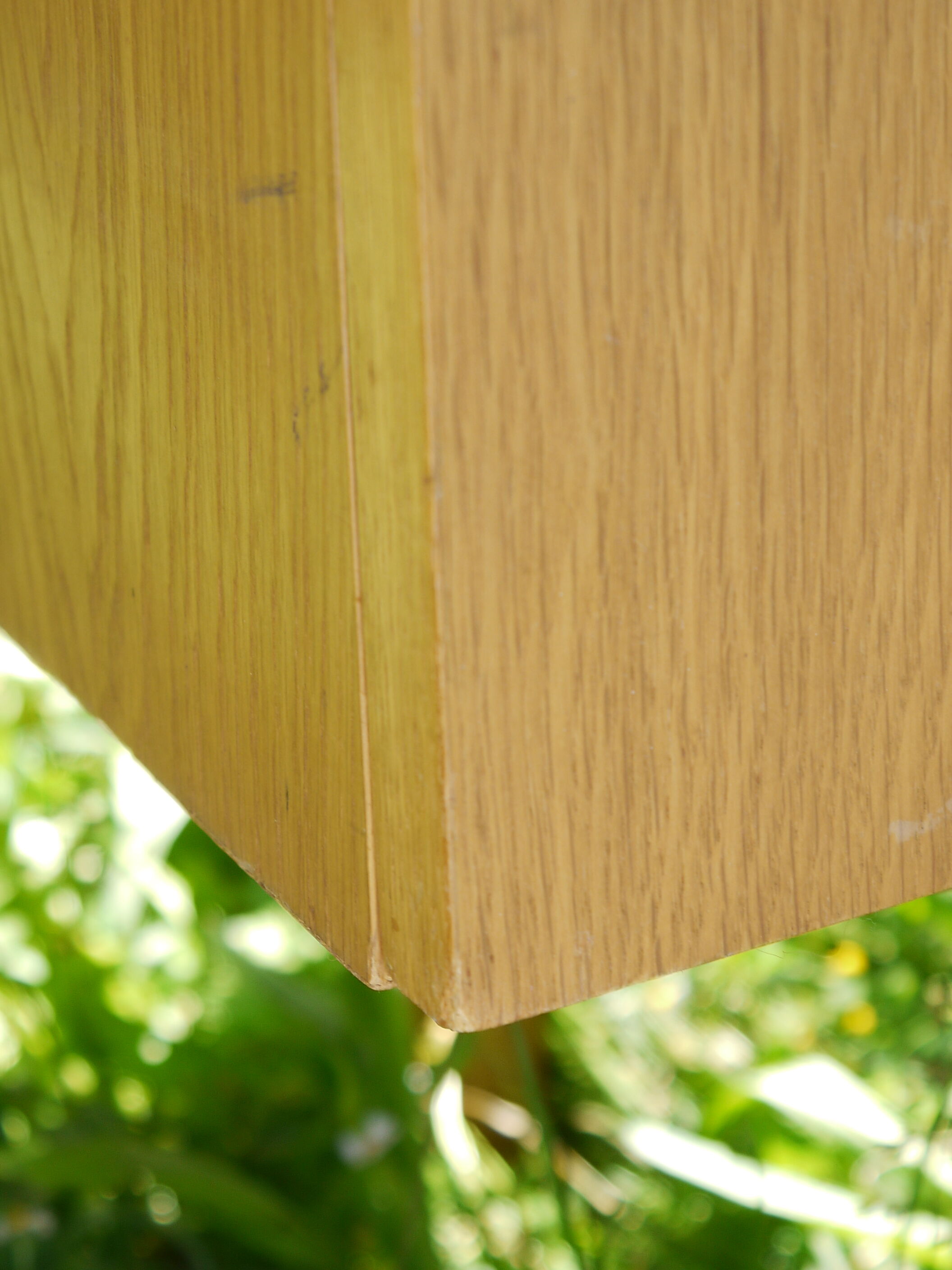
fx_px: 3007
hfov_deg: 18.0
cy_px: 635
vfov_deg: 23.8
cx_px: 476
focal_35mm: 82
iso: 100
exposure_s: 1/80
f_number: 4.9
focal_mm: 29
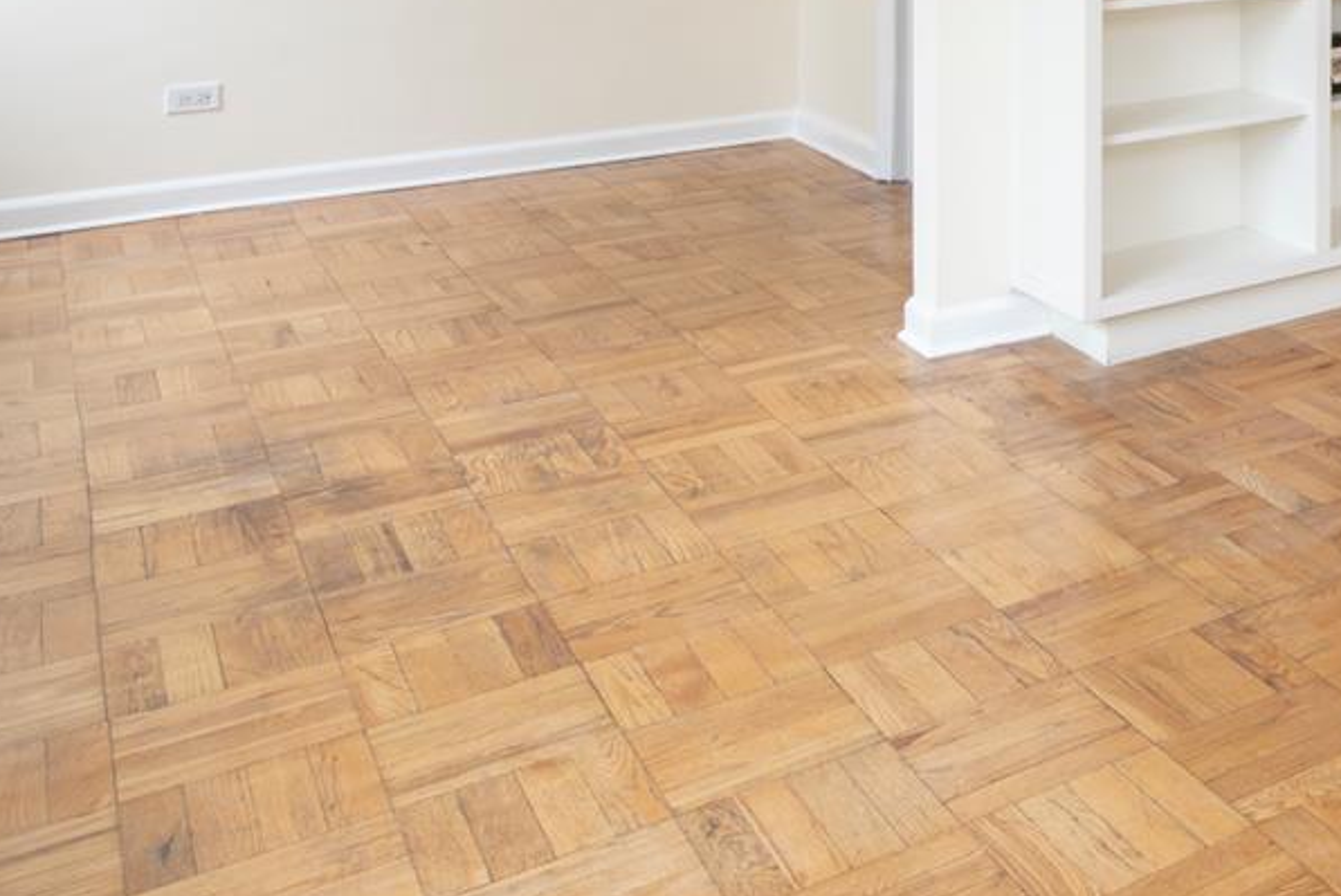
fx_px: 1677
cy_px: -244
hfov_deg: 33.5
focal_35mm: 45
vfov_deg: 25.9
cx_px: 1689
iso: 160
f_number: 11
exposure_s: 1/4
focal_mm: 14
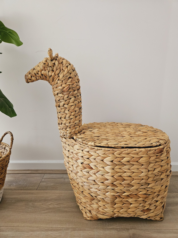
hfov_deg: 58.9
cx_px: 89
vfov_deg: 73.9
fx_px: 158
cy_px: 119
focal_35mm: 23
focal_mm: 5.4
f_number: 1.8
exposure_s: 1/100
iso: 500
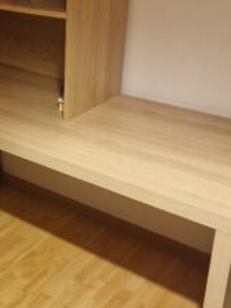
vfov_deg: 45.7
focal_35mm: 41
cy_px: 140
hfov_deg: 33.6
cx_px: 30
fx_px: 365
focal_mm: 6.4
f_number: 1.8
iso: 800
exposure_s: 1/50
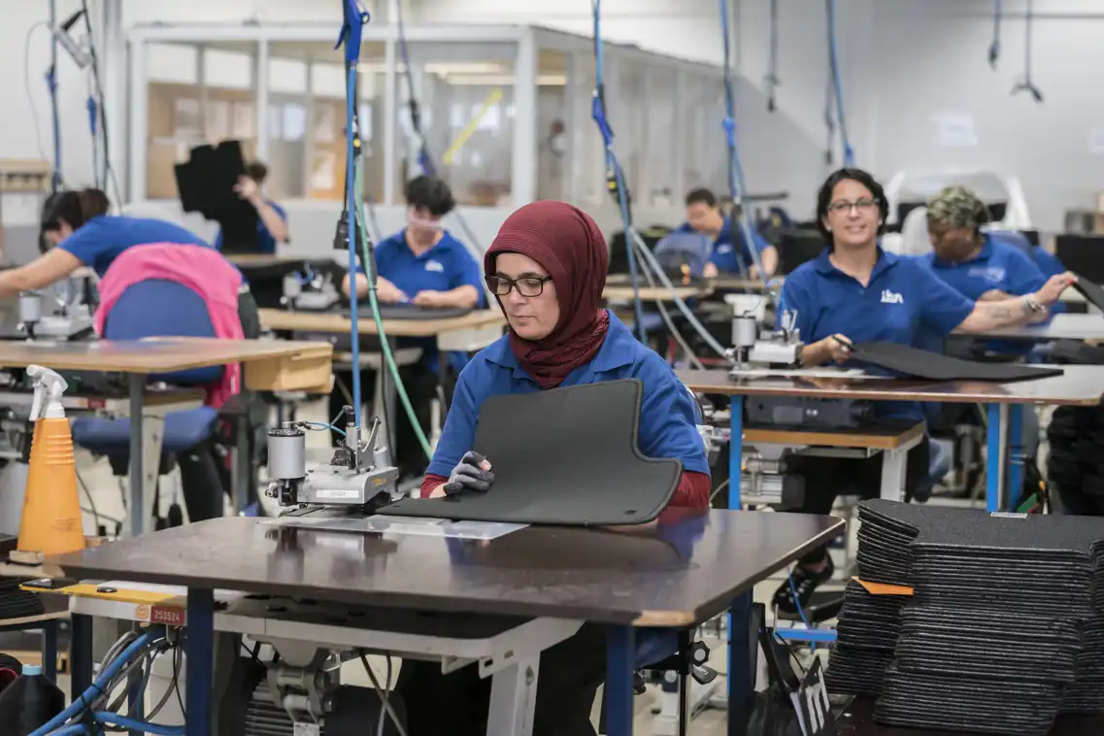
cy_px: 368
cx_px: 552
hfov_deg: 28.8
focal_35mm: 70
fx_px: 2146
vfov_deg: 19.5
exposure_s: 1/250
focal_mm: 70
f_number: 3.5
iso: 5000
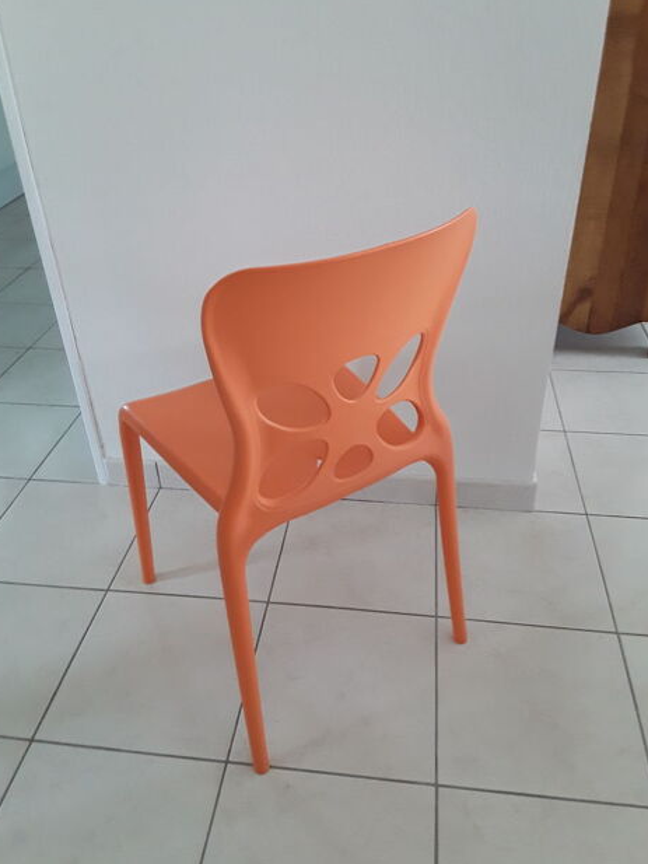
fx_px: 699
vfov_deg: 63.4
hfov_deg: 49.8
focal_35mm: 28
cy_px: 420
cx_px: 316
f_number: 1.9
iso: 125
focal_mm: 2.91
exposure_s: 1/33
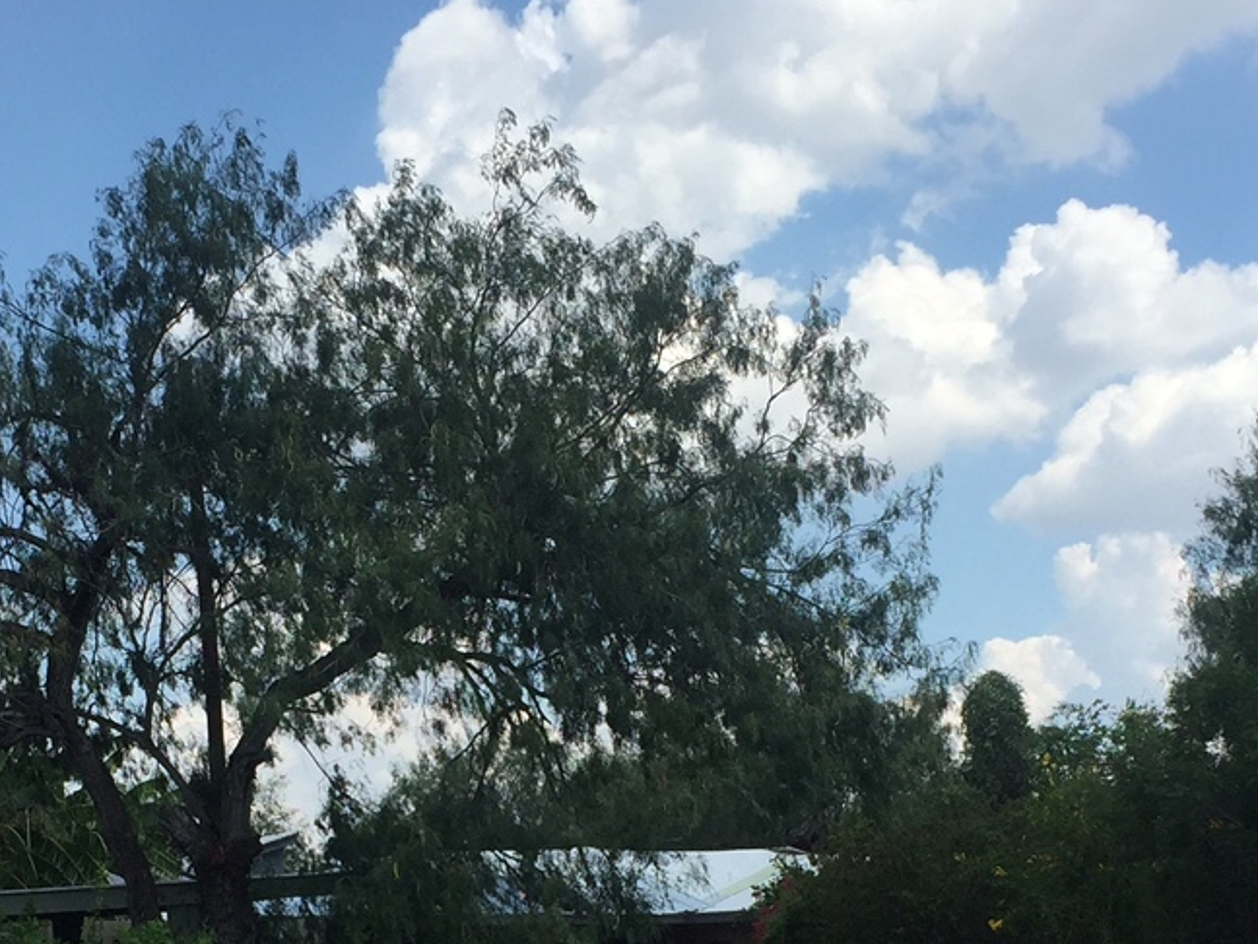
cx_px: 419
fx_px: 2653
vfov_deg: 19.7
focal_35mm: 73
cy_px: 897
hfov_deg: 26.5
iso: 32
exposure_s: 1/1980
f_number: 2.2
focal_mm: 4.15
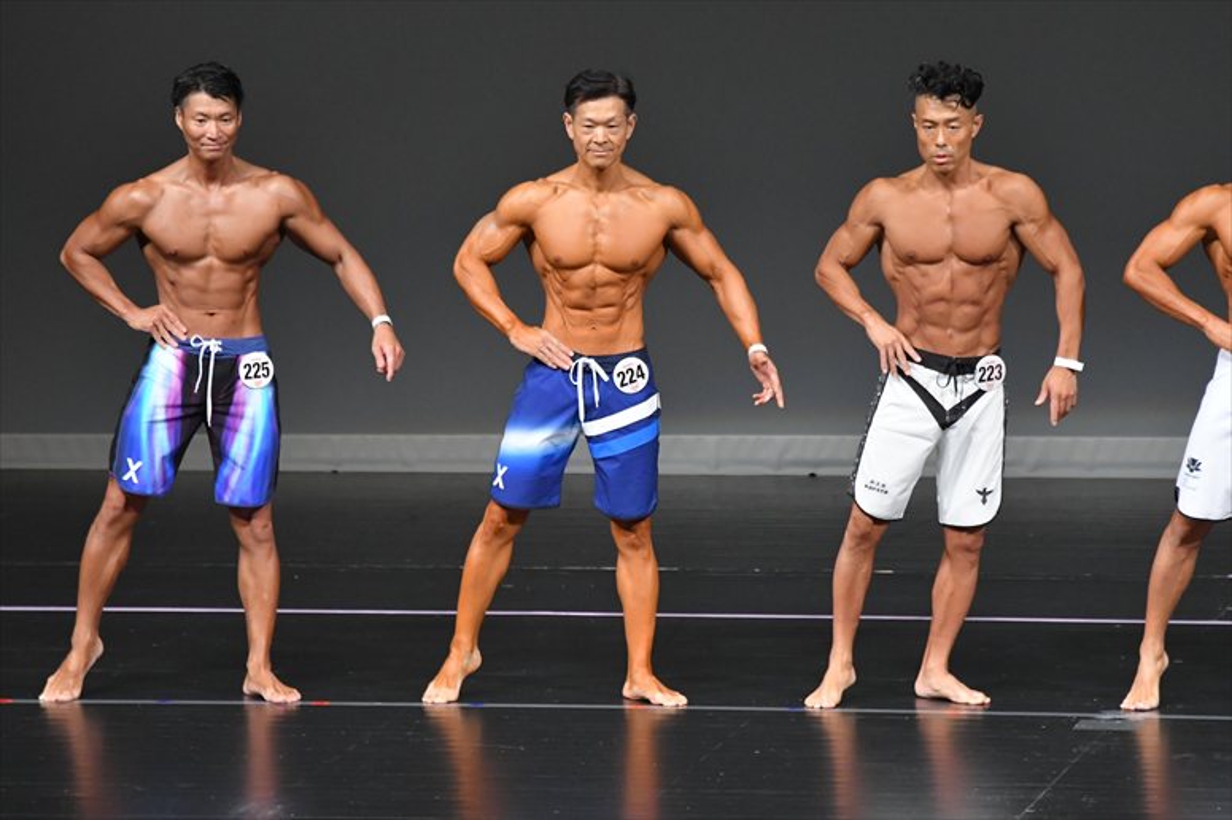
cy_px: 410
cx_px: 616
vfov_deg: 4.6
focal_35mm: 300
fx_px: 10262
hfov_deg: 6.9
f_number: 5.6
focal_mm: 200
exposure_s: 1/400
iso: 4000
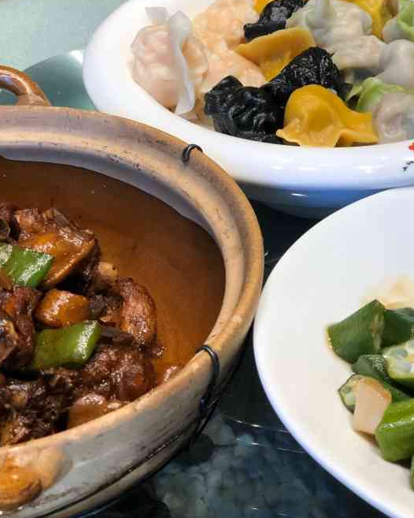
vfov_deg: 24.0
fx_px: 1209
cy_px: 184
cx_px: 244
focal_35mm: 79
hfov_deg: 19.4
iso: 80
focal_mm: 6.6
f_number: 2.8
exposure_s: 1/50
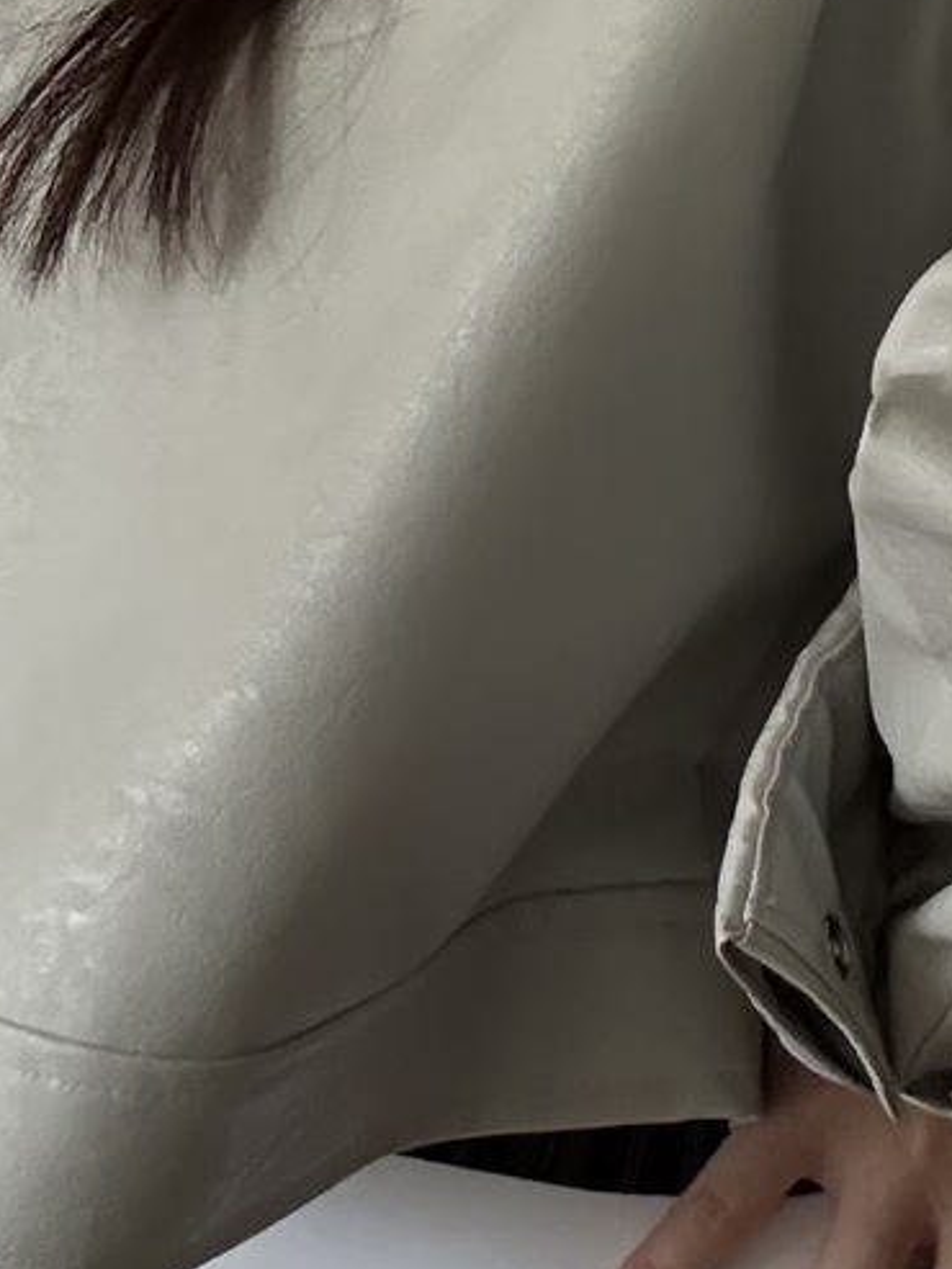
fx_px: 4105
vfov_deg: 17.4
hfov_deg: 13.2
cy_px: 208
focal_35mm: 112
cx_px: 769
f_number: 1.9
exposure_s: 1/60
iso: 320
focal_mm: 2.69
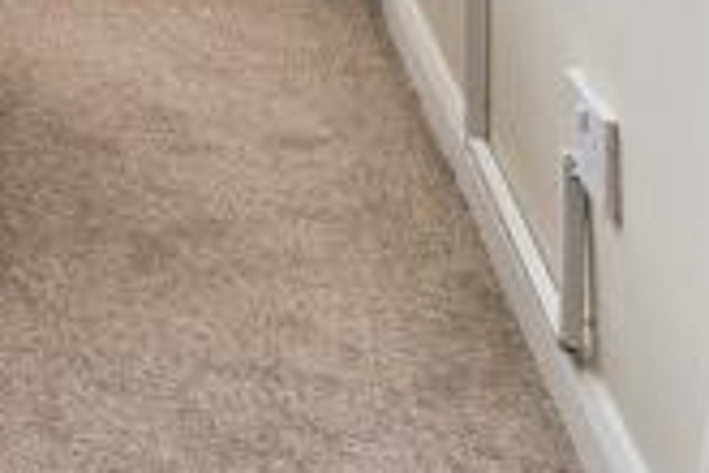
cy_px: -789
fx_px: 1950
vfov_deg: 10.9
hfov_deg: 12.6
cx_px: -1233
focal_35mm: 99
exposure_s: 1/30
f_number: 5.6
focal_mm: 16
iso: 640
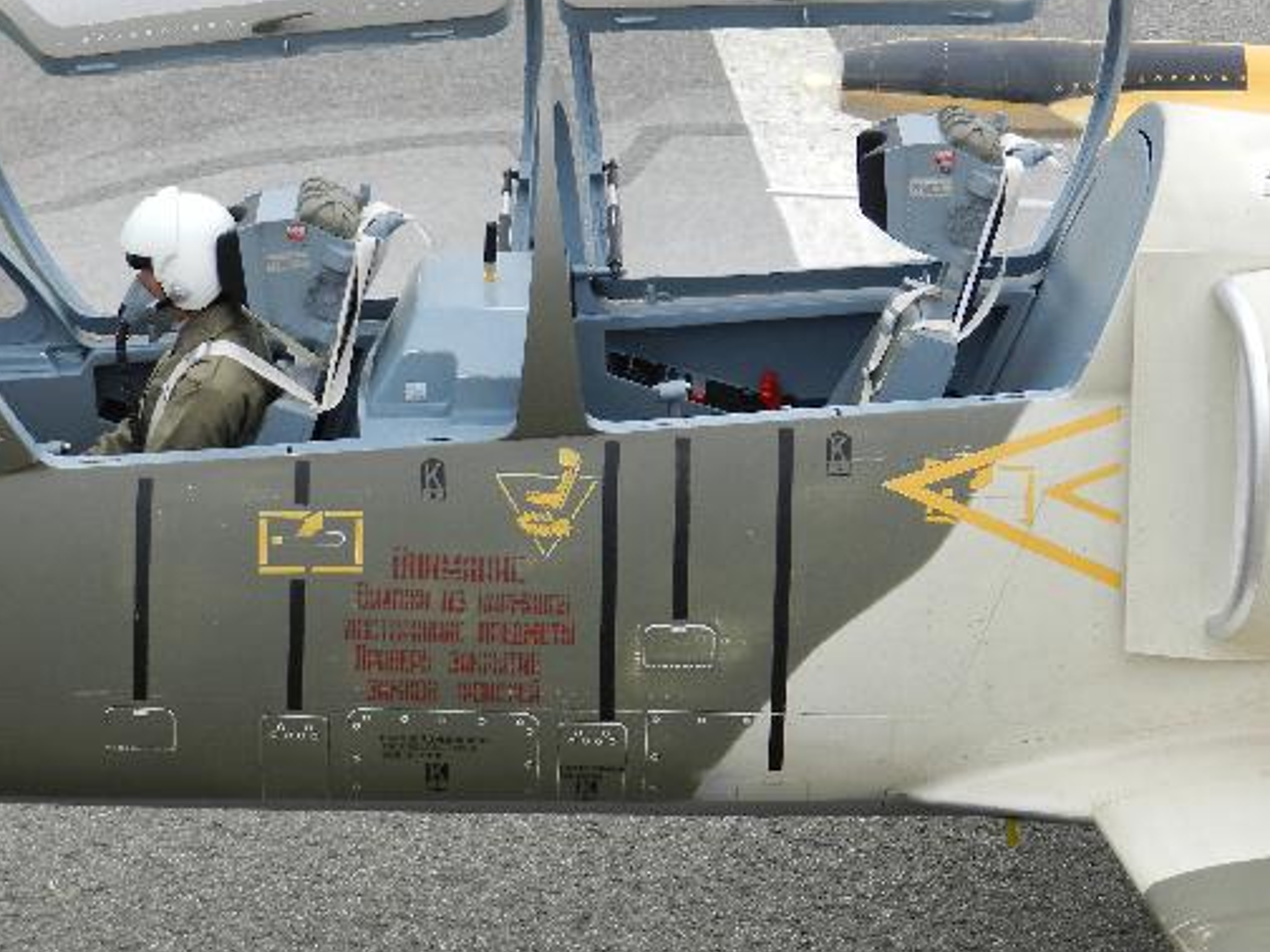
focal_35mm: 127
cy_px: 403
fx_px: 4659
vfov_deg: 11.7
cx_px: 564
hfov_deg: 15.5
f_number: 4.6
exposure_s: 1/250
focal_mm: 17.7
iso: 160
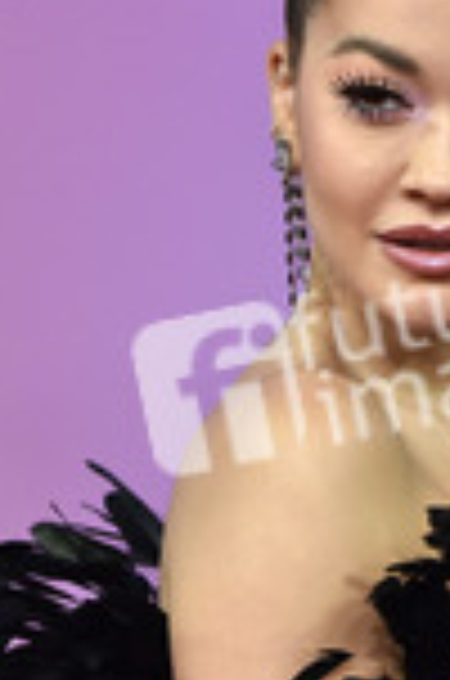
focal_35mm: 424
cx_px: 495
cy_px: 594
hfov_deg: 3.2
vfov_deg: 4.9
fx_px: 7986
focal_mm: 160
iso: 2000
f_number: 5.6
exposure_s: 1/200
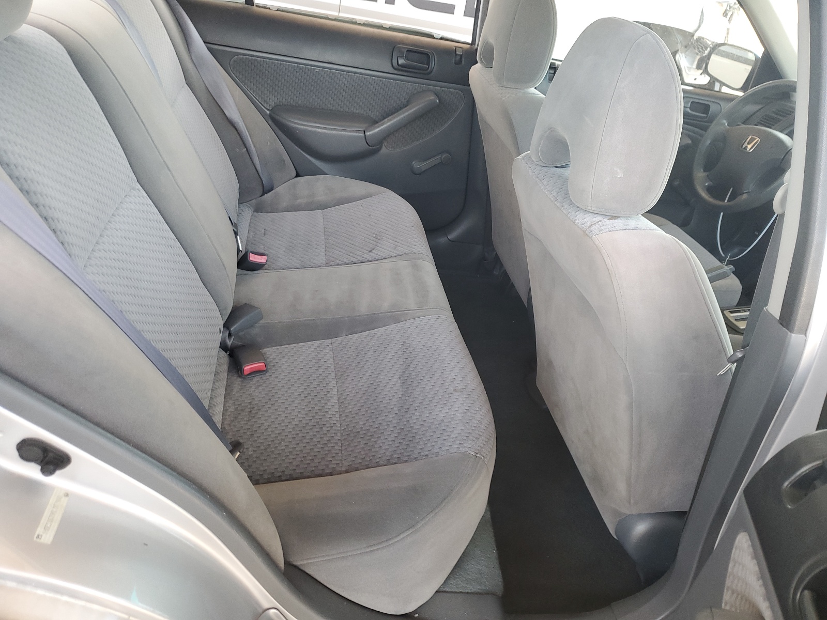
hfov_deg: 67.3
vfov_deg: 53.1
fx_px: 621
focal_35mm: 26
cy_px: 310
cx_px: 414
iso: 88
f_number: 1.5
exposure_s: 1/120
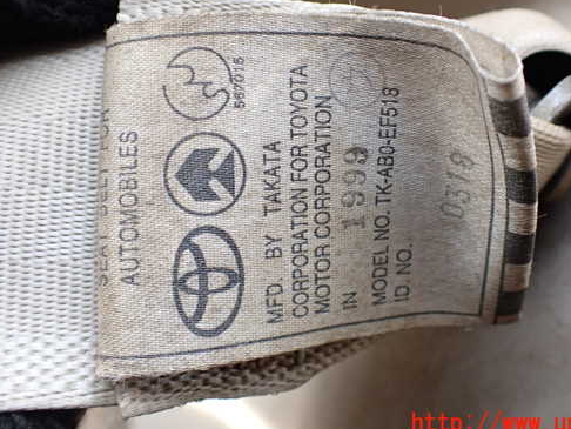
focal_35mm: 37
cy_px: 174
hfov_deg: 50.0
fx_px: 611
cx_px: 324
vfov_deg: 38.6
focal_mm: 5.4
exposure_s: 1/125
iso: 200
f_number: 2.3
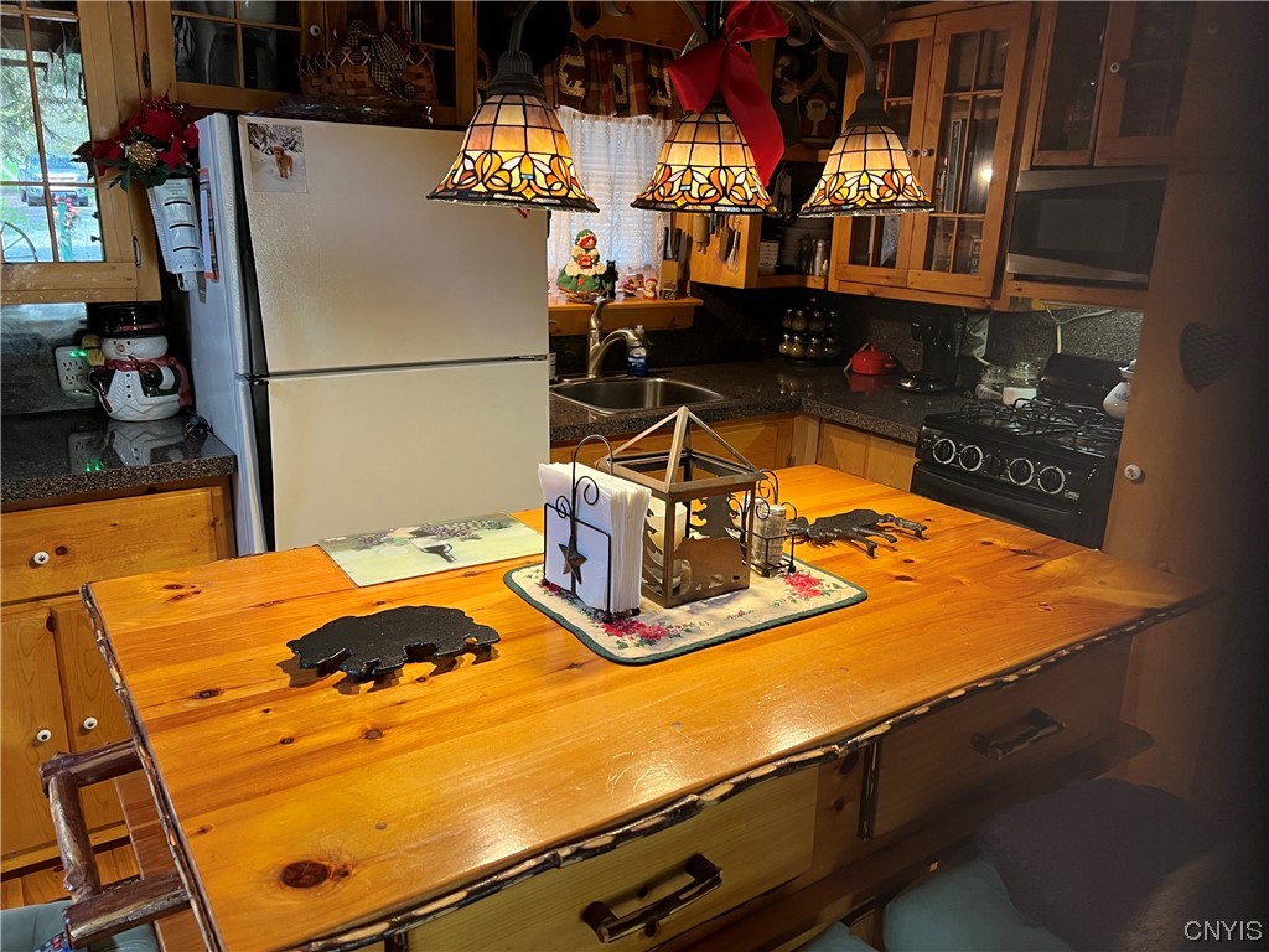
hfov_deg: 67.3
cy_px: 476
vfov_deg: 53.1
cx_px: 634
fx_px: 953
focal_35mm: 26
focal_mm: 5.7
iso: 125
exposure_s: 1/60
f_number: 1.5
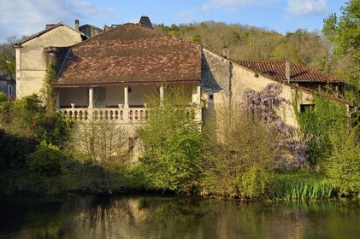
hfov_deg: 42.8
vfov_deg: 29.2
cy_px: 120
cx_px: 180
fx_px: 460
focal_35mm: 46
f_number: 10
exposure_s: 1/200
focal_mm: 46
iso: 200
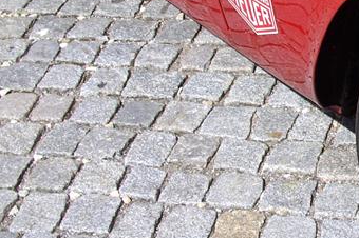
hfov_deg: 16.8
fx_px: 1156
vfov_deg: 11.8
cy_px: 68
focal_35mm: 116
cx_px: 438
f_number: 5.6
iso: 64
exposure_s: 1/250
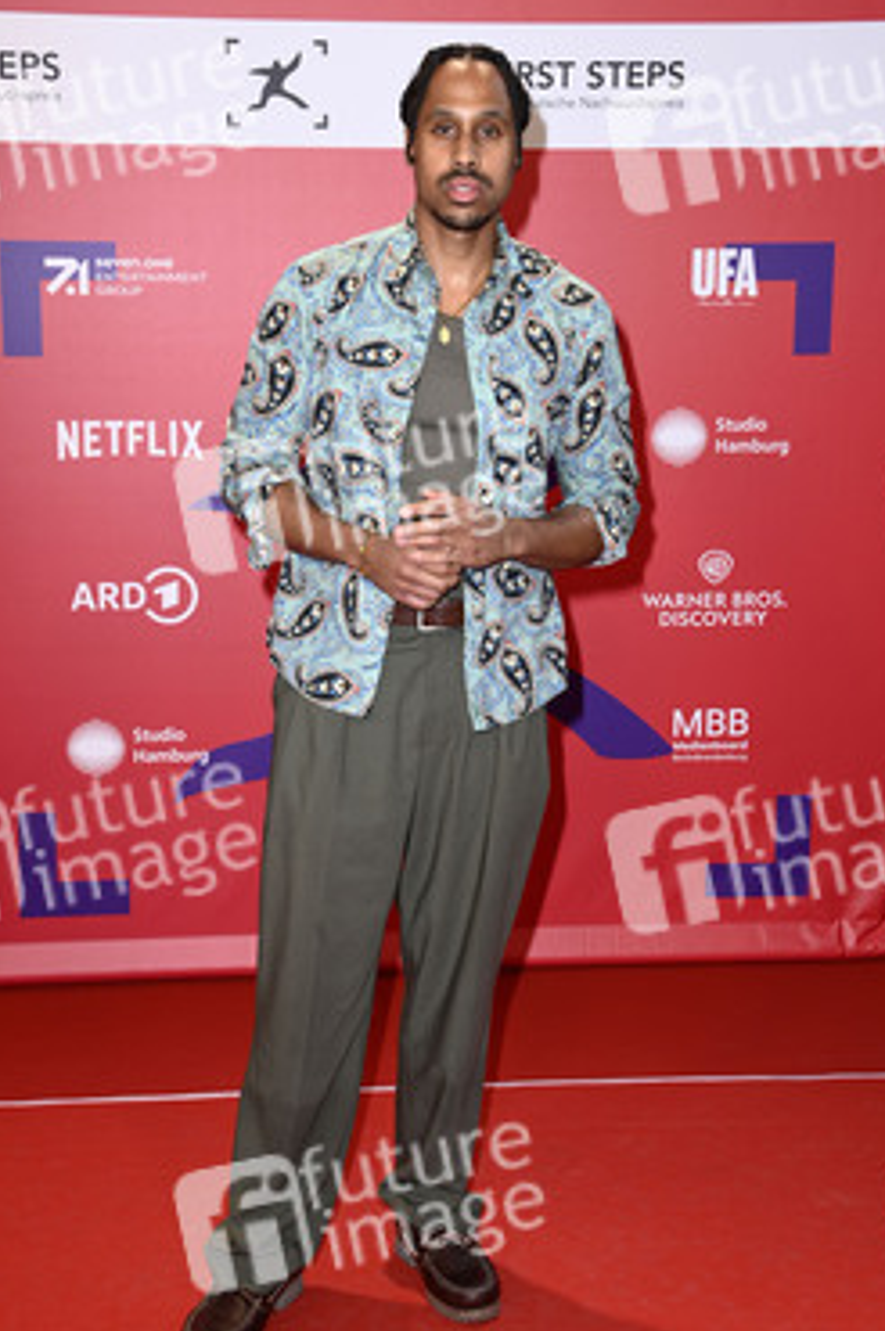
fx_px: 1995
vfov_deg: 36.9
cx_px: 464
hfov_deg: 25.0
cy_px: 669
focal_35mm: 54
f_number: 6.3
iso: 640
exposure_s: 1/250
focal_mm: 50
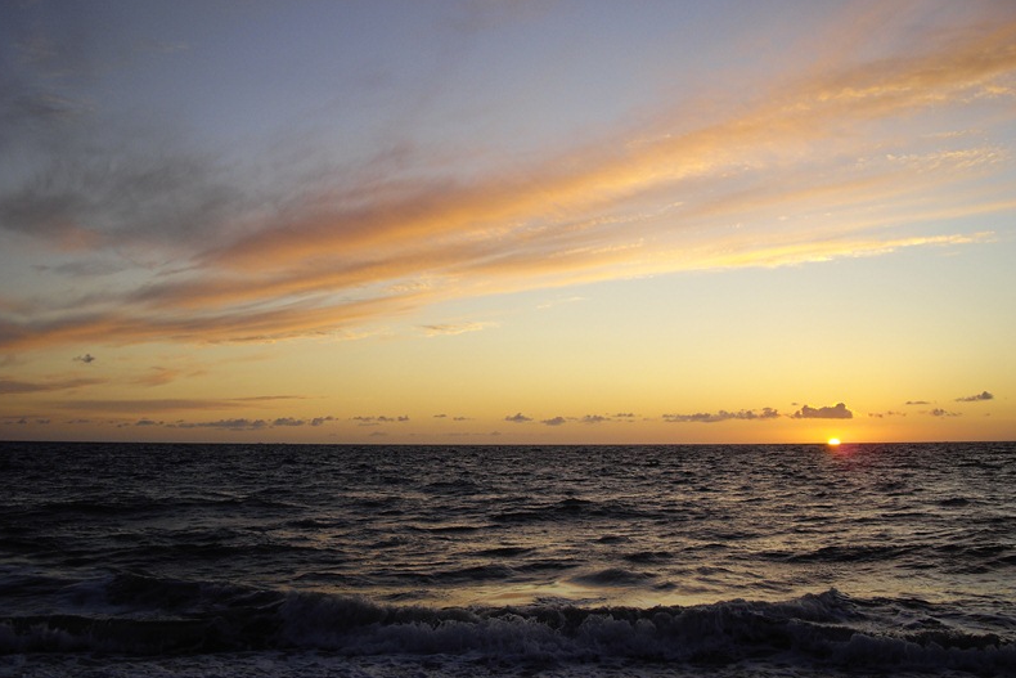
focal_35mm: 40
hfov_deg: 48.4
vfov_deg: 33.4
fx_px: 1129
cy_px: 362
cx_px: 503
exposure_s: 1/50
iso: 64
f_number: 8
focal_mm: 7.9
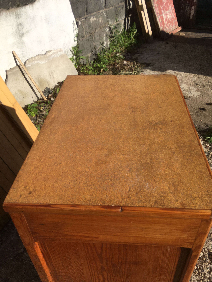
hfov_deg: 48.2
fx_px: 237
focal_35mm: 29
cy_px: 141
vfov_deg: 61.7
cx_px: 106
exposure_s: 1/1709
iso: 25
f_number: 2.2
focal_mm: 4.15
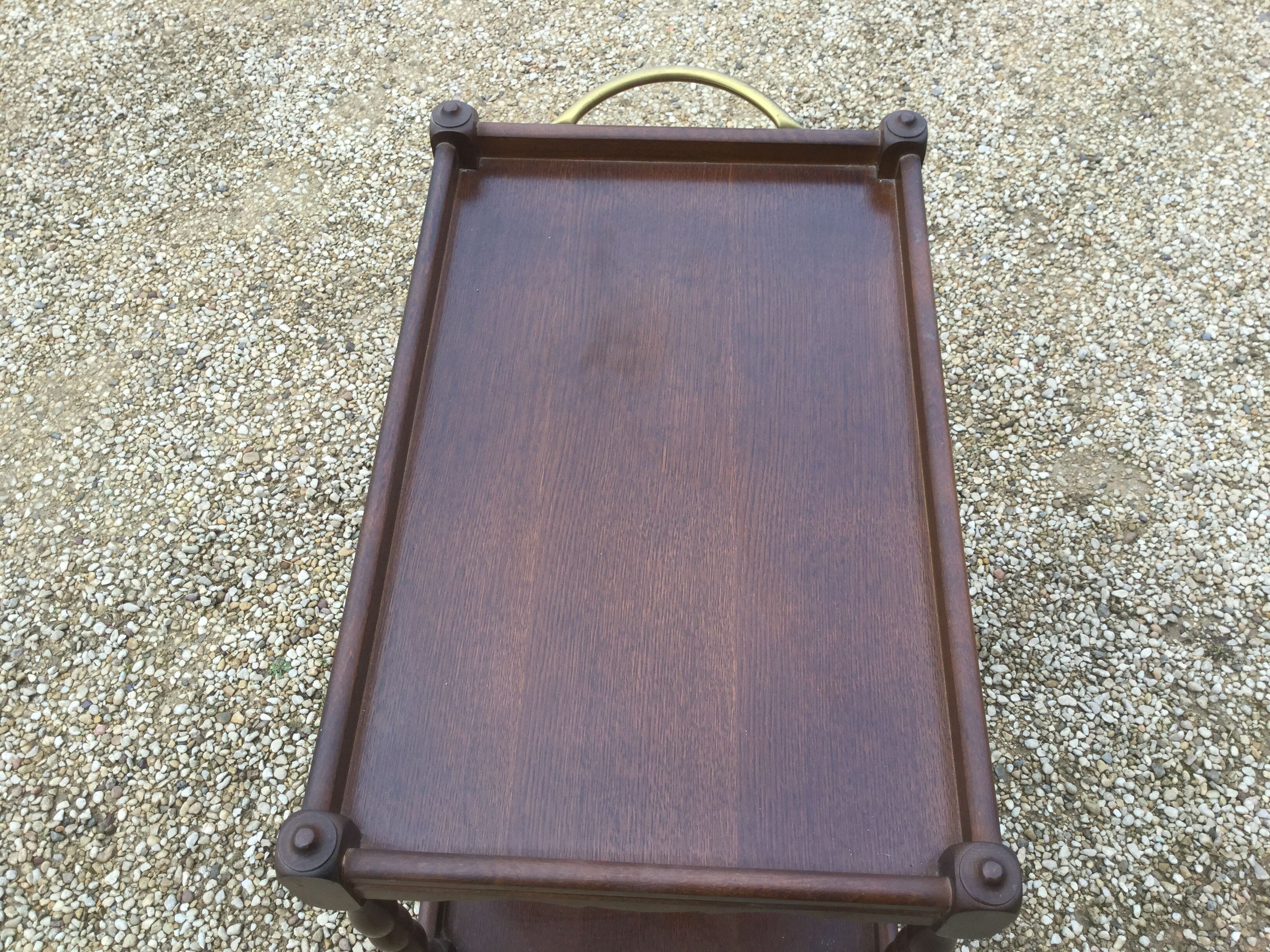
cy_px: 476
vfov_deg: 45.4
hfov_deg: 58.4
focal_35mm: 31
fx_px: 1137
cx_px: 635
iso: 25
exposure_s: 1/110
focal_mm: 3.3
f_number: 2.4
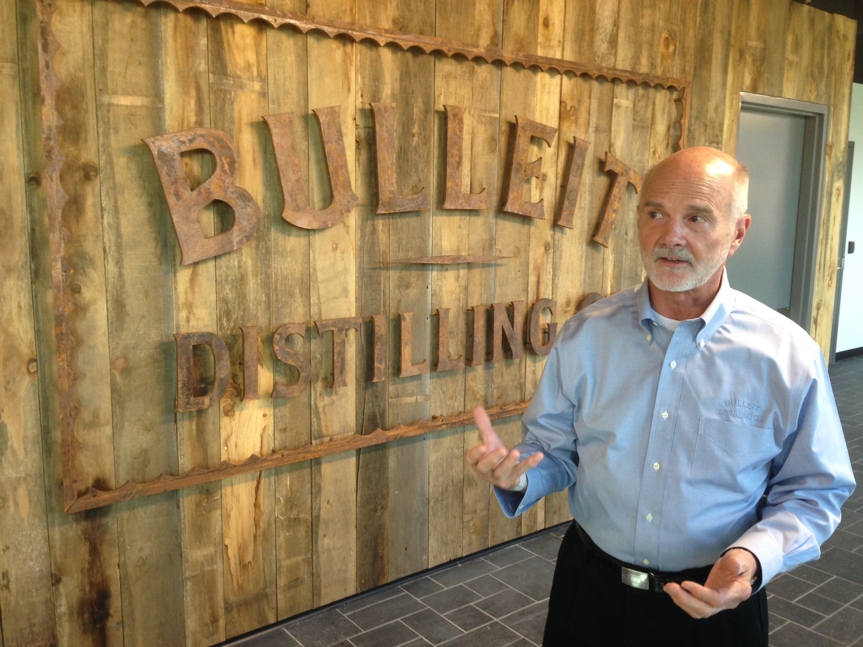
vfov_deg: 42.9
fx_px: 823
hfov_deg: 55.4
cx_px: 432
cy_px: 324
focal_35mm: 33
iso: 100
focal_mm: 4.12
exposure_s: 1/20
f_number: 2.4
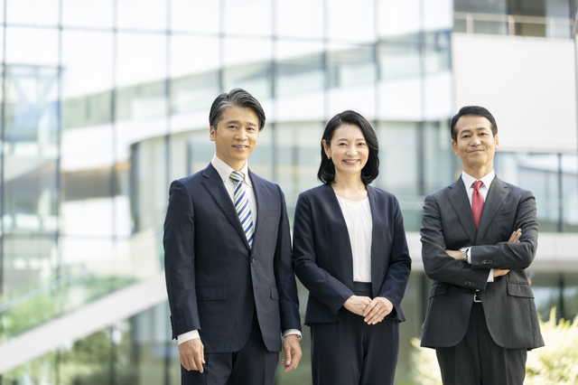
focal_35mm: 107
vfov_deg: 12.8
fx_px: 1717
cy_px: 192
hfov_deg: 19.1
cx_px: 289
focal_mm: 107
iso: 100
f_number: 2.8
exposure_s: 1/160
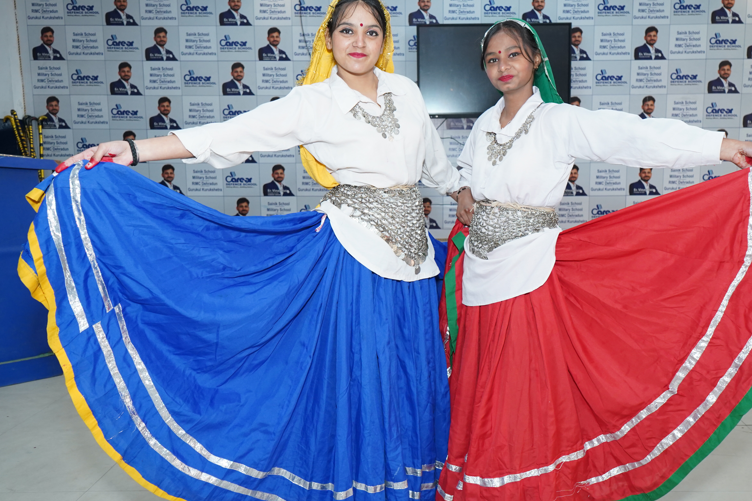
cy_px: 271
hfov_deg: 52.9
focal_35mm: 36
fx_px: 752
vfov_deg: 36.8
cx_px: 432
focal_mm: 28
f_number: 5.6
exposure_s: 1/250
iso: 2000
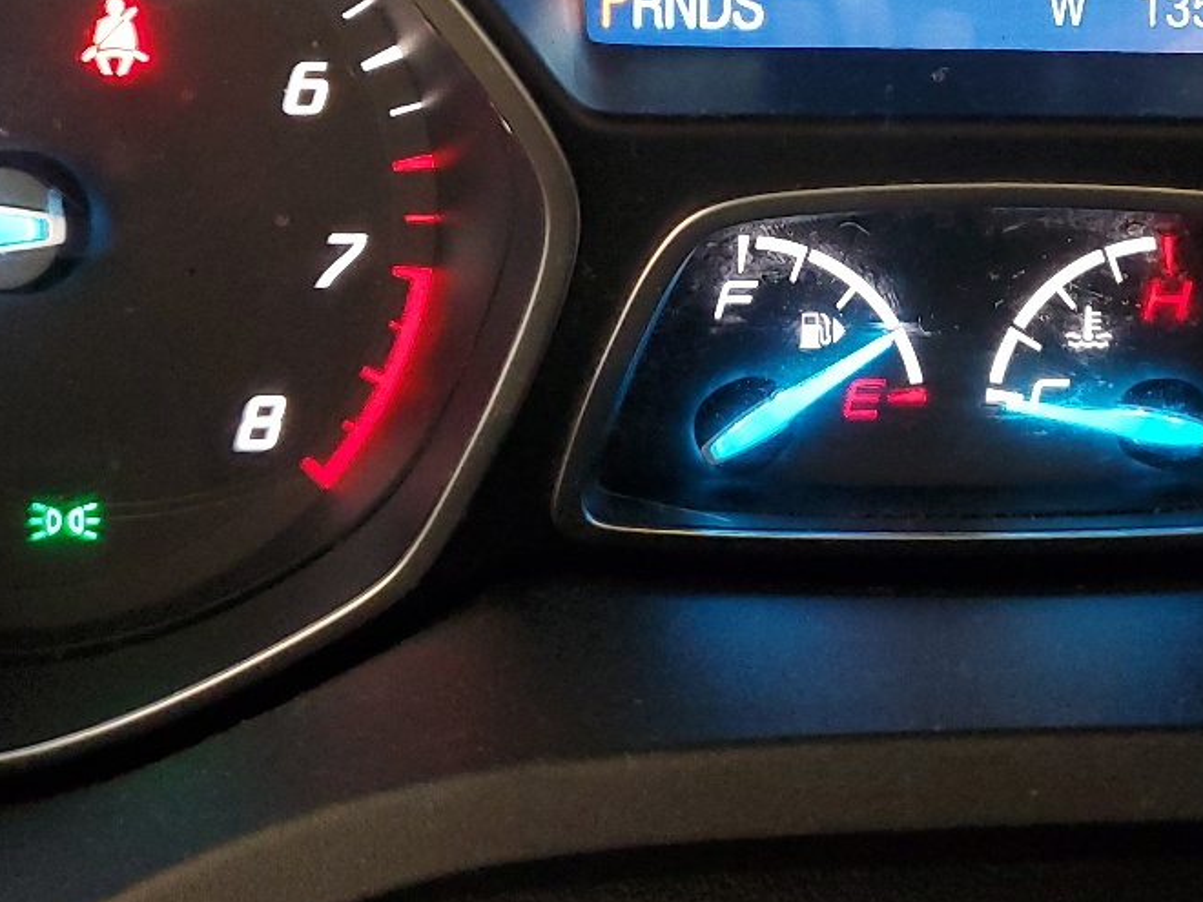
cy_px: 29
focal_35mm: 63
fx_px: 2189
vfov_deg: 22.5
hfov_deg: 30.2
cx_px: 899
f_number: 1.5
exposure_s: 1/30
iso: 285
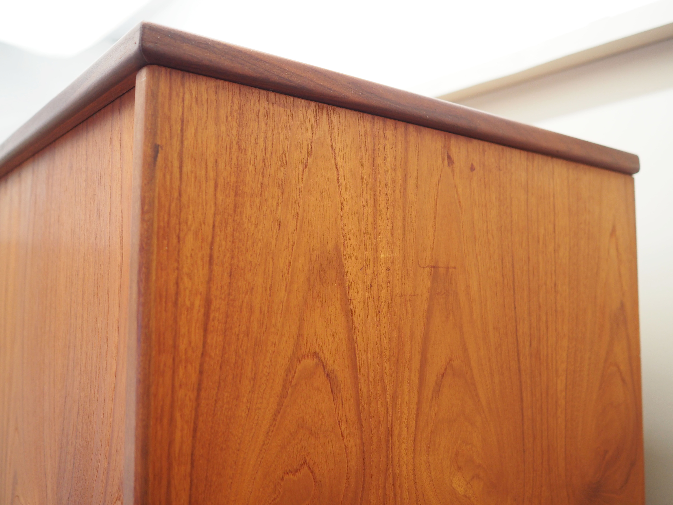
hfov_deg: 54.0
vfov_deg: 41.8
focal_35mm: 34
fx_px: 661
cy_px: 252
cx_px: 336
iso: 640
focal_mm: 17
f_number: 2.2
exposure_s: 1/80
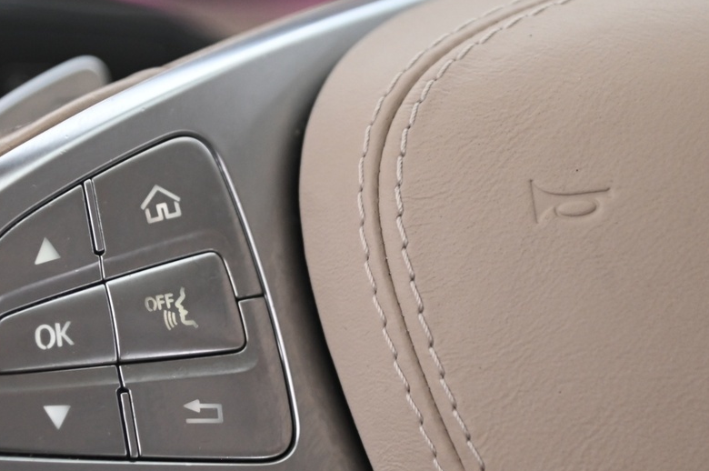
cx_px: 281
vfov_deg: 5.5
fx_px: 4917
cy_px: 291
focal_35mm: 250
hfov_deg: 8.2
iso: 2000
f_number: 4
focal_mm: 120
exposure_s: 1/20
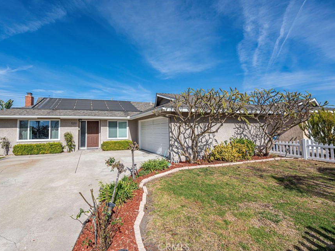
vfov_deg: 78.0
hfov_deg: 93.5
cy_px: 120
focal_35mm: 16
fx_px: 155
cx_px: 138
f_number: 5
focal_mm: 14
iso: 250
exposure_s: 1/3200
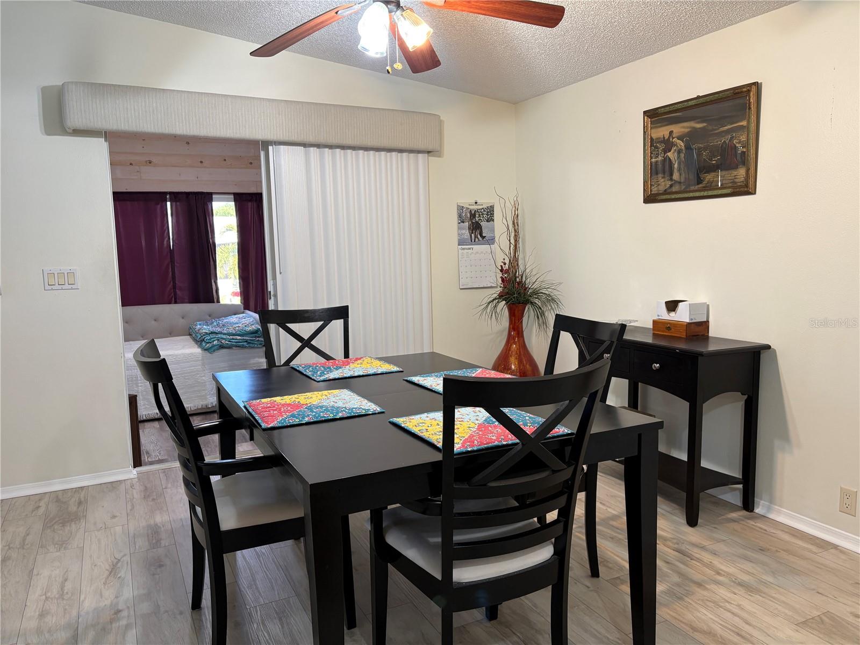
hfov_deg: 67.3
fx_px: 646
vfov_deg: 53.1
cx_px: 430
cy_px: 322
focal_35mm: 26
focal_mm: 5.96
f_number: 1.6
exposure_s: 1/60
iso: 125
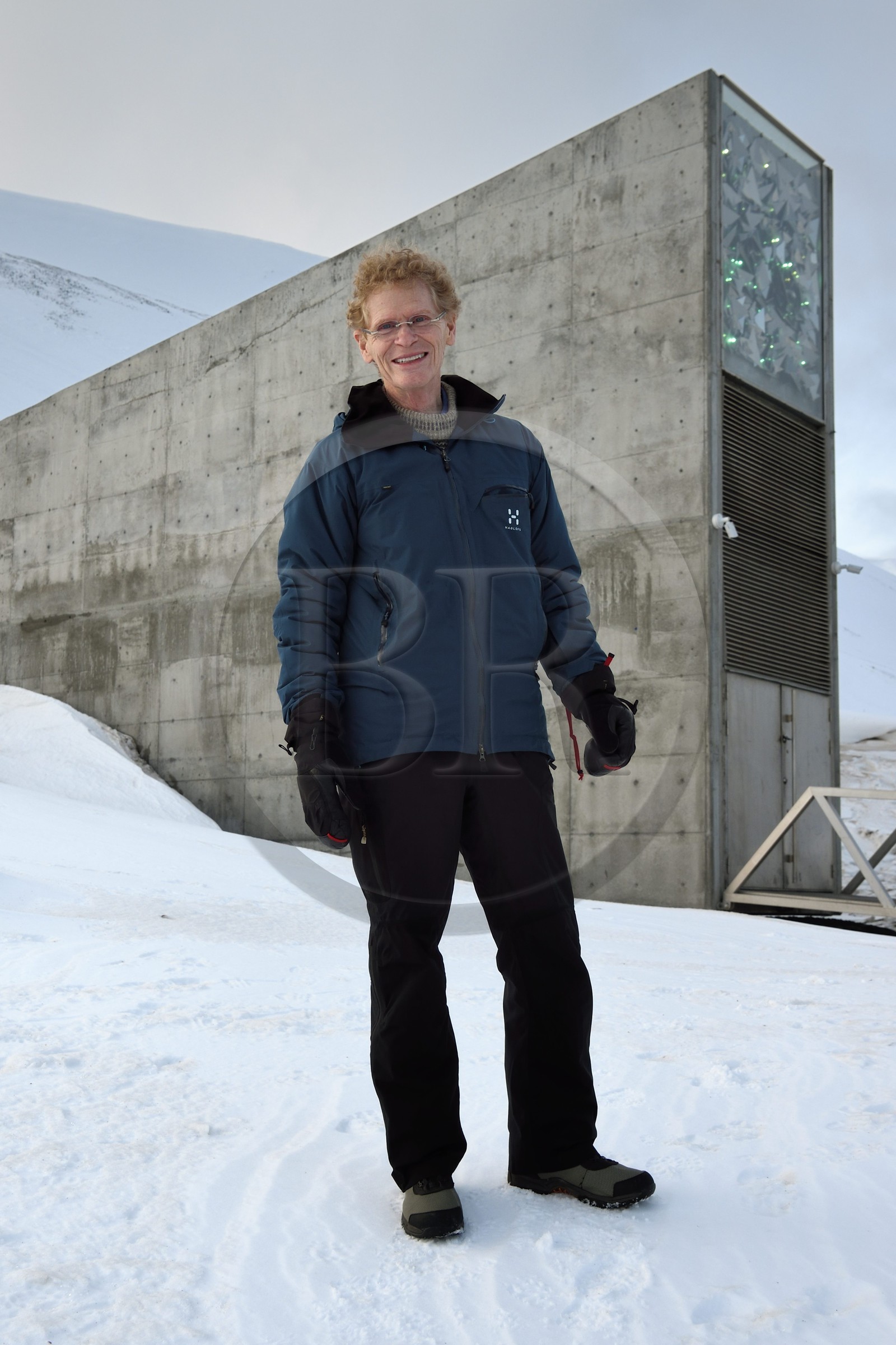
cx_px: 448
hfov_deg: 35.1
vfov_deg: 50.7
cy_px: 672
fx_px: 1419
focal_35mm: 38
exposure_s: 1/100
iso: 400
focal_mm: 38
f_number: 9
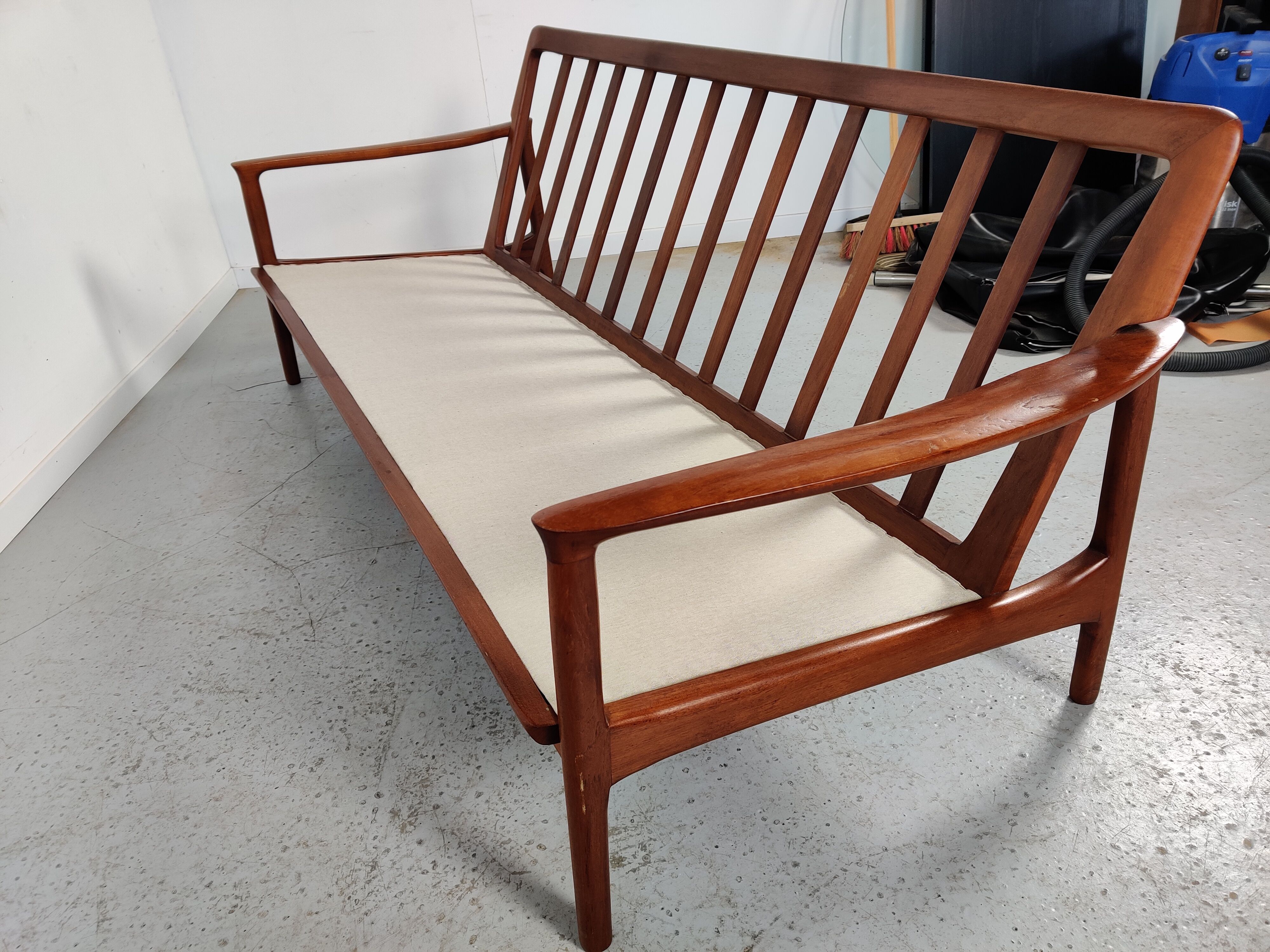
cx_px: 635
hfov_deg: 65.3
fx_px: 991
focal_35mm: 27
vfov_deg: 51.4
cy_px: 476
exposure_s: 1/100
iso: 160
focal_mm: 4.75
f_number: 1.65
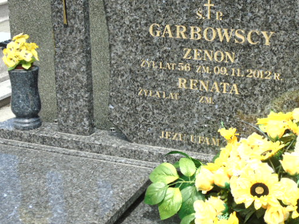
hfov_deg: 28.5
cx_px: 167
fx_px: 587
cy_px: 94
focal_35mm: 68
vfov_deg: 21.6
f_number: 4.3
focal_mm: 9.6
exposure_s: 1/500
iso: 80
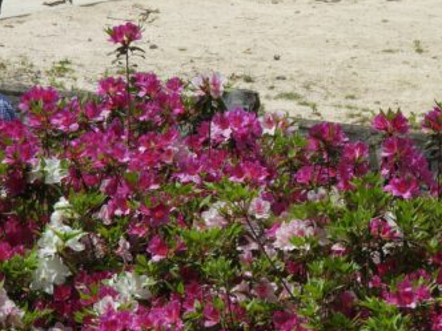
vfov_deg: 3.6
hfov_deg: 4.7
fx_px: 5325
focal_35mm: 417
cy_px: 28
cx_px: 487
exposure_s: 1/800
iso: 100
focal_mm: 32.2
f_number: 5.3
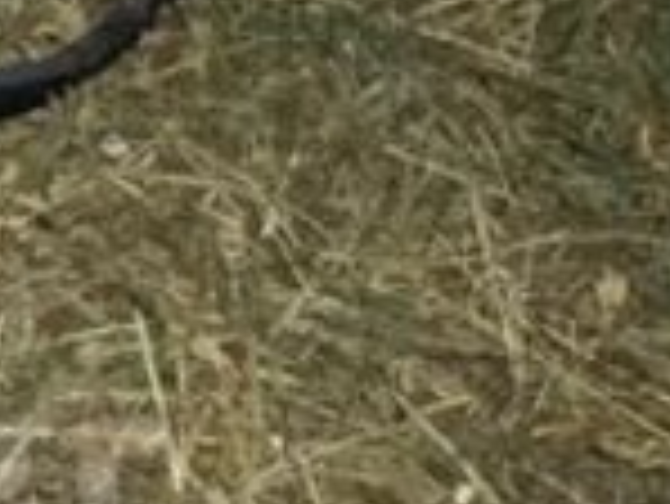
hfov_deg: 11.4
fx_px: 2906
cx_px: -827
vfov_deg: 9.6
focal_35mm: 150
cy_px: -234
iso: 80
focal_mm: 3.99
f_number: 1.8
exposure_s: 1/17
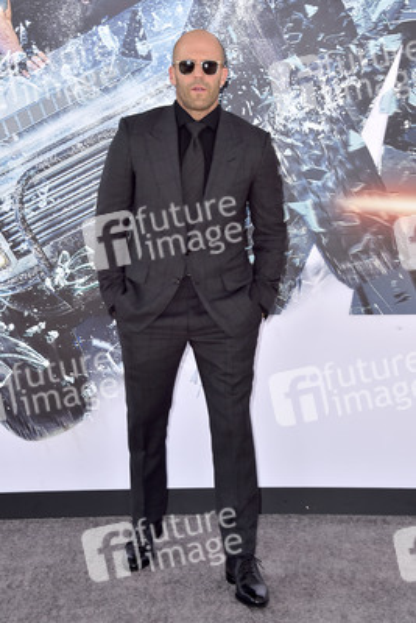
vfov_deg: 32.4
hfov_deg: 21.9
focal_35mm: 62
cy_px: 312
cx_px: 208
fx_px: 1074
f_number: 7.1
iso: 320
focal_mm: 62
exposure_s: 1/250
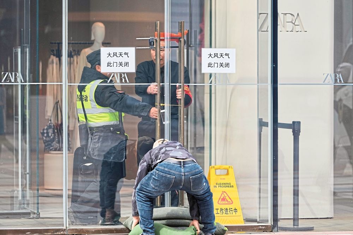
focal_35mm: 200
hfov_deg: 10.3
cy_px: 118
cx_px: 176
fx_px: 1960
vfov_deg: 6.9
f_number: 4
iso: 250
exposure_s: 1/640
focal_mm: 200
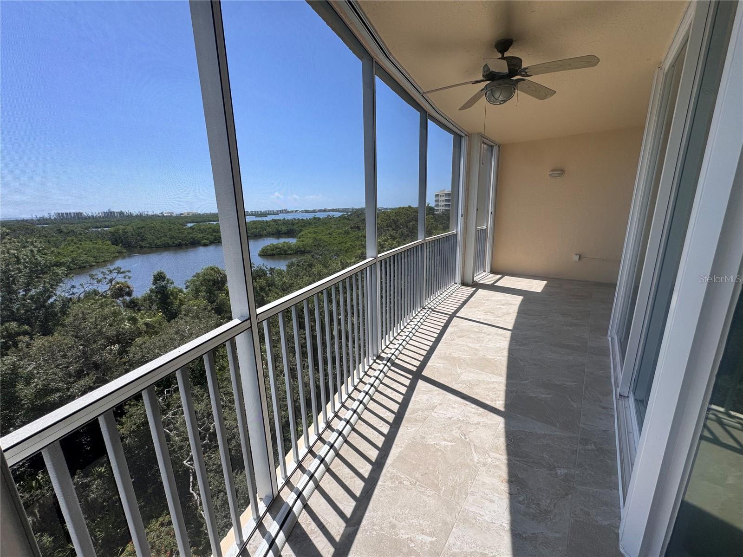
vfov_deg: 85.7
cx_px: 372
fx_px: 300
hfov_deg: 102.1
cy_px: 278
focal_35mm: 14
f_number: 2.2
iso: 50
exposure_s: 1/1346
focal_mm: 2.22
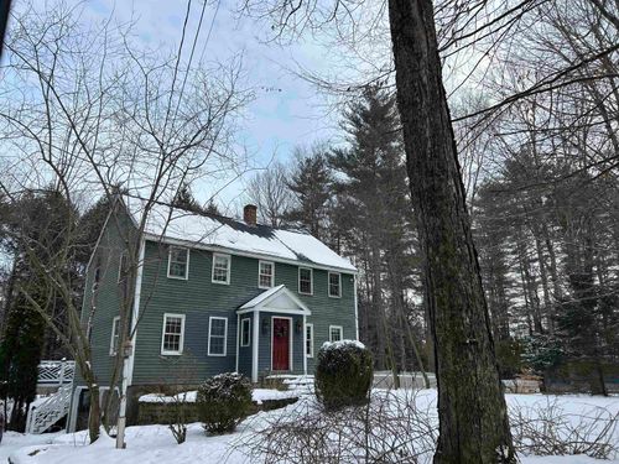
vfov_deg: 53.1
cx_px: 310
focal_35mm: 26
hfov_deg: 67.3
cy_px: 232
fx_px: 465
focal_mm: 5.7
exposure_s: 1/1751
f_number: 1.5
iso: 50
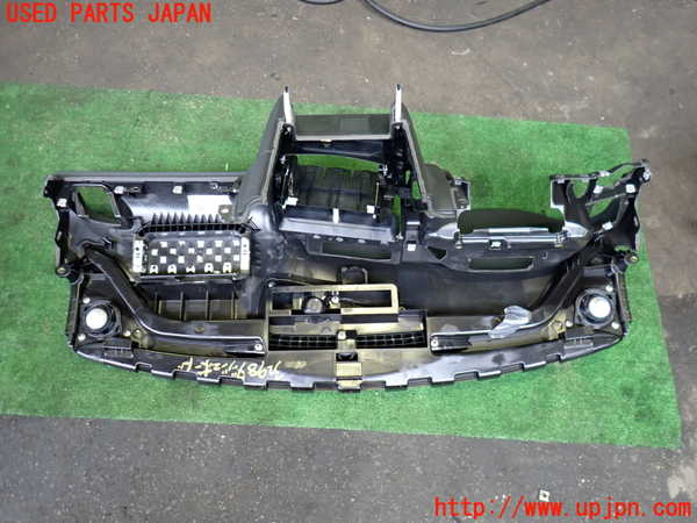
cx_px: 348
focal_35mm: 25
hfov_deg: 69.4
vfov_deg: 54.9
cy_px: 262
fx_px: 503
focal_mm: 4.5
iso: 200
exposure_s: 1/30
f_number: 2
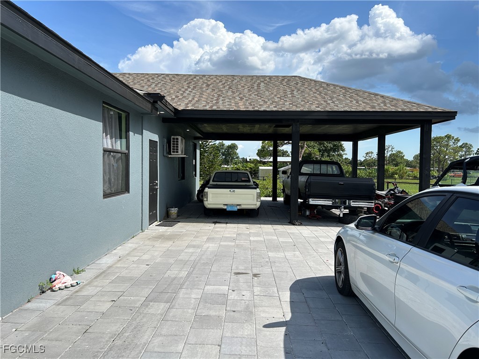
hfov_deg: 67.3
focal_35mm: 26
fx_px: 360
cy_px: 180
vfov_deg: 53.1
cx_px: 240
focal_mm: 5.7
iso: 50
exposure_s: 1/4444
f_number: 1.5
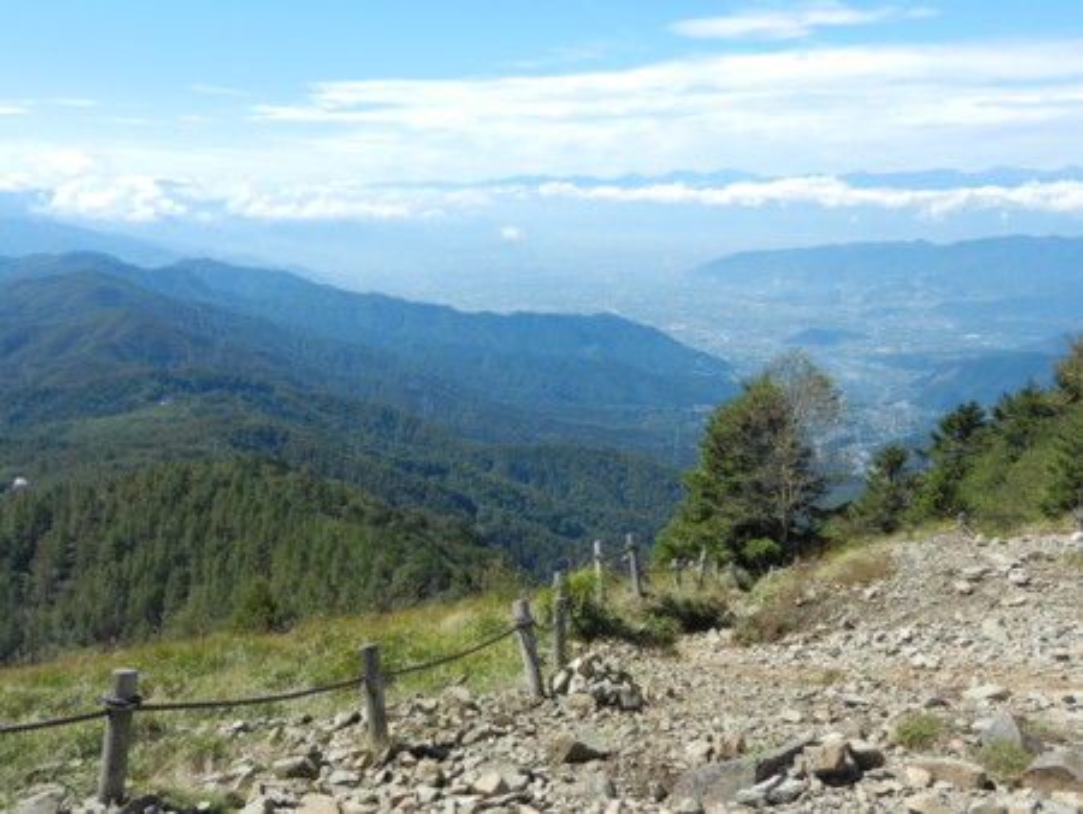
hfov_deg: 55.3
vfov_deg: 43.0
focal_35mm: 33
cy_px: 407
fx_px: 1033
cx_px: 542
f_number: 3.8
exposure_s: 1/1000
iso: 160
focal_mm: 5.9
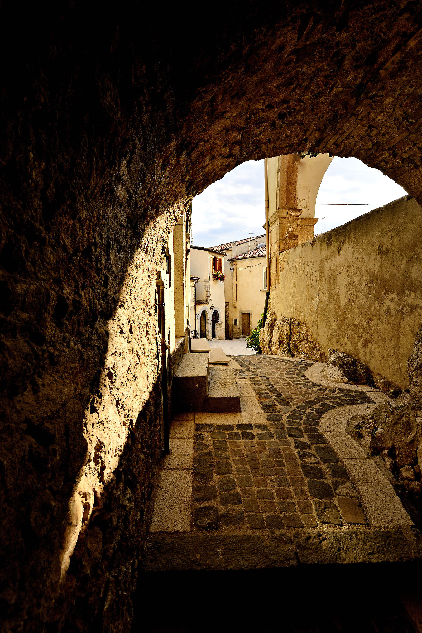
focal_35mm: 15
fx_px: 264
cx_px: 211
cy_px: 316
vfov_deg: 100.4
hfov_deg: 77.3
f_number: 9
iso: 200
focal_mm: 10
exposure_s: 1/160
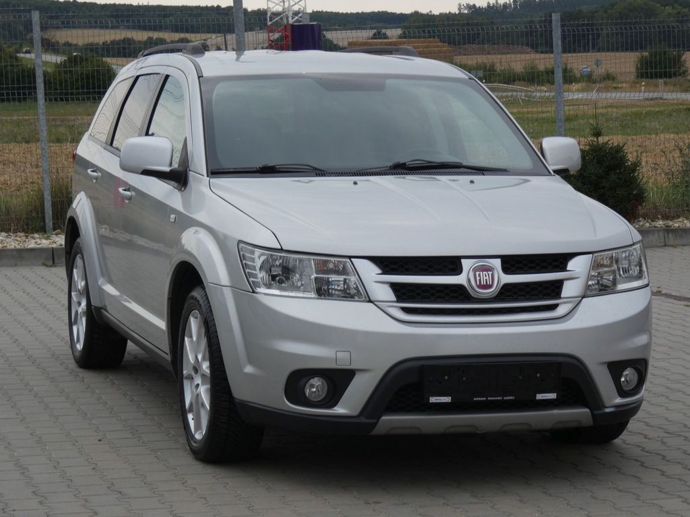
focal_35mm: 98
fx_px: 1953
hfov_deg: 20.0
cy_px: 258
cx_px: 345
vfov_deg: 15.1
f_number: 5.6
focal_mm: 17.5
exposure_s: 1/320
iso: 80
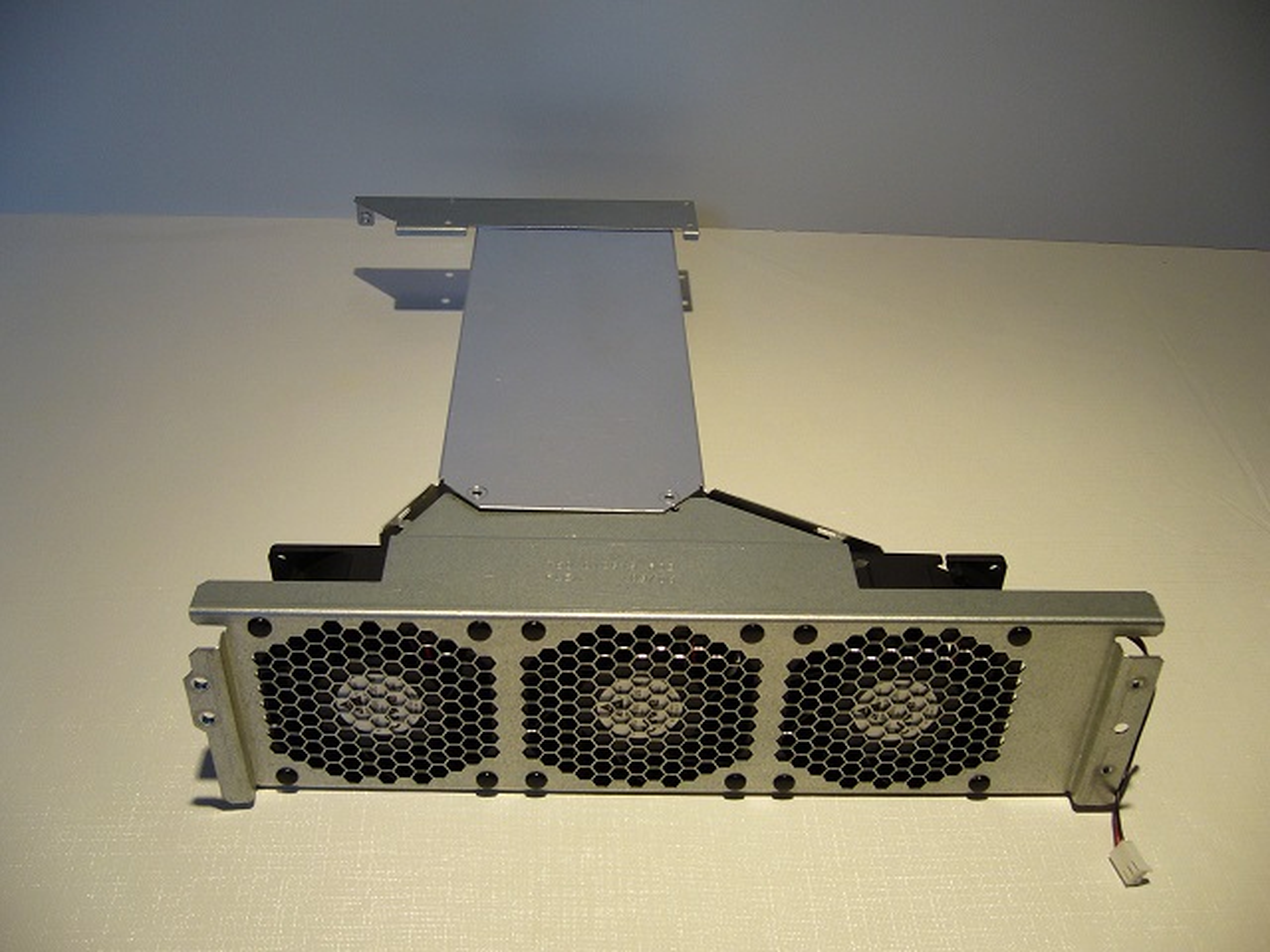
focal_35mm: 35
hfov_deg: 52.6
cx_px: 635
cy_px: 476
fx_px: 1284
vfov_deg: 40.7
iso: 80
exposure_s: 1/25
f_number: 2.8
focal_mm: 5.8
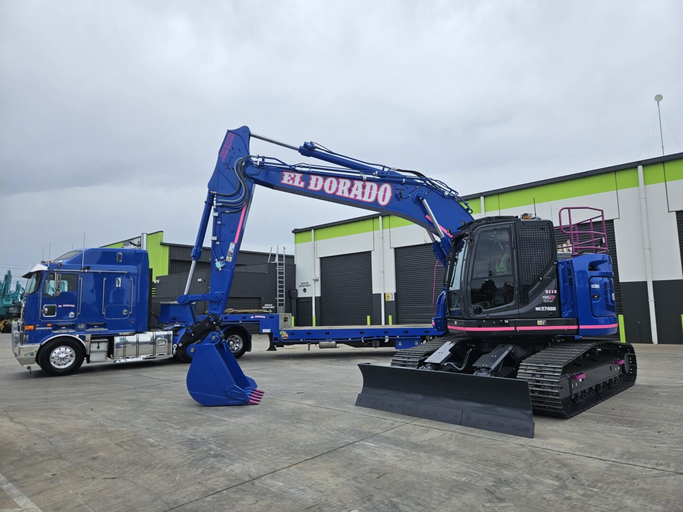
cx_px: 342
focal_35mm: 23
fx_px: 454
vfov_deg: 58.9
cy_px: 256
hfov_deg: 73.9
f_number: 1.8
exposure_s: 1/2503
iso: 25
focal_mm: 5.4
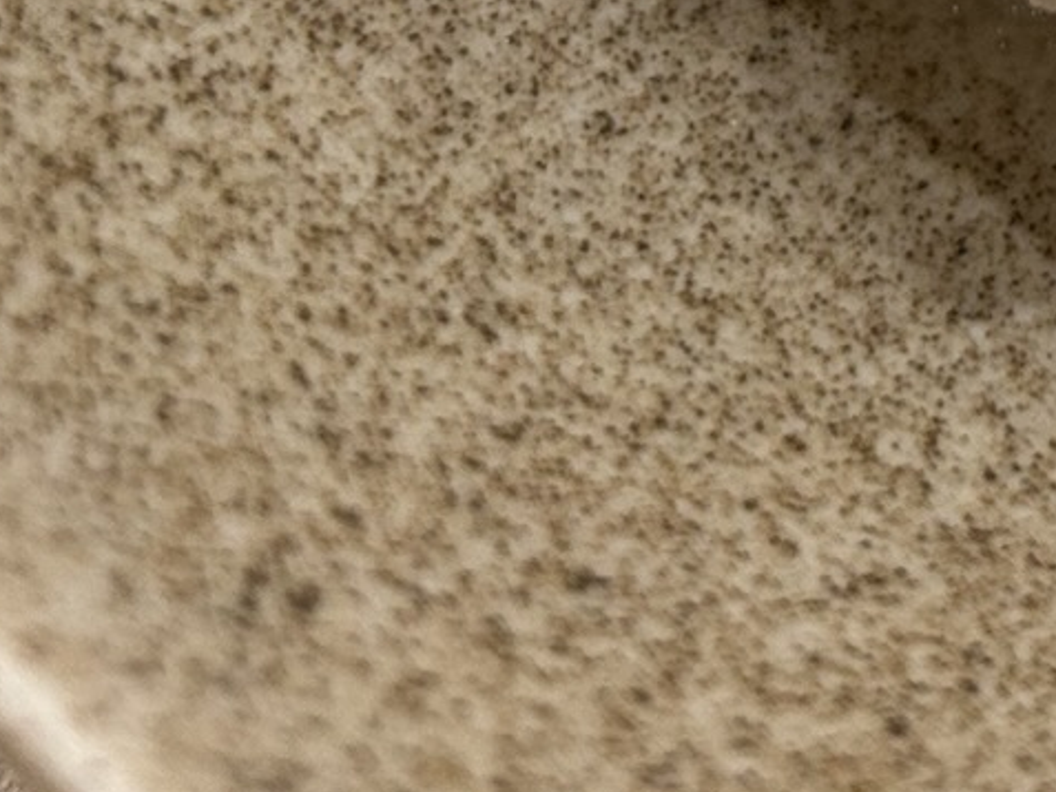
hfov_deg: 17.0
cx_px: 1366
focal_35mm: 109
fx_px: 3326
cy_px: -845
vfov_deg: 12.0
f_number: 1.5
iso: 125
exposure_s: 1/100
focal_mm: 5.7
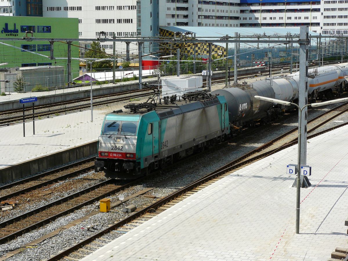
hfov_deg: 25.3
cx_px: 174
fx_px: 774
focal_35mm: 77
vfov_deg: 19.1
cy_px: 130
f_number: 5.6
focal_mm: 12.9
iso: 100
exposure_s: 1/500
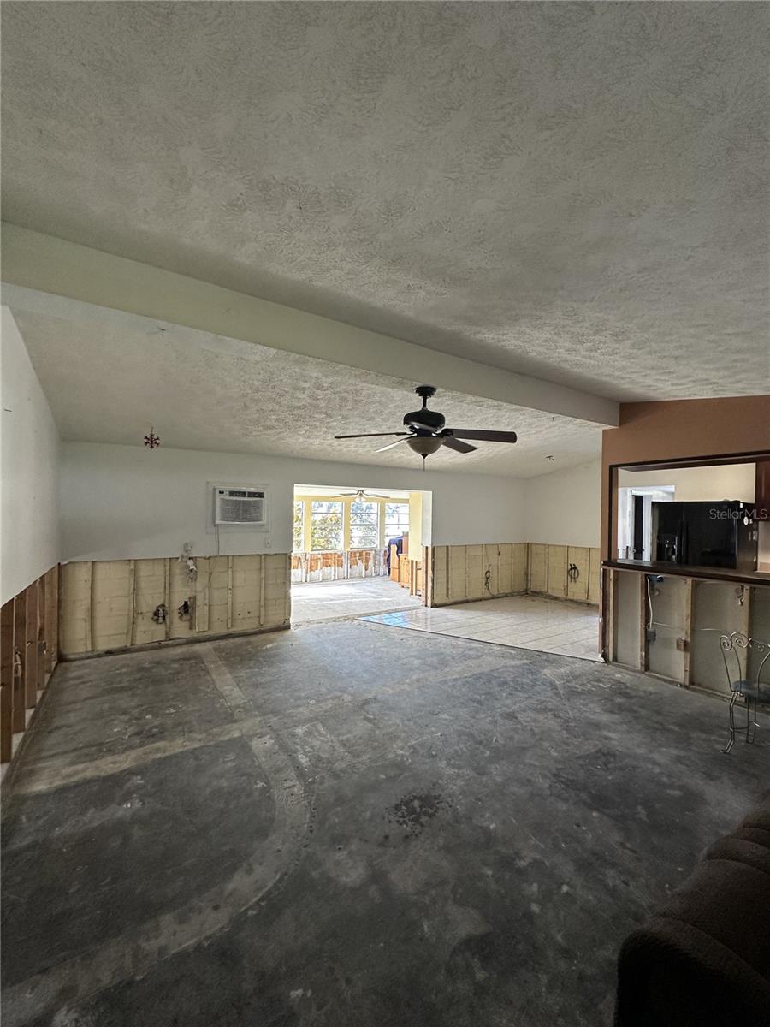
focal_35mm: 14
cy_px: 514
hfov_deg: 85.7
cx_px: 385
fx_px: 415
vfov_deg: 102.1
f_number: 2.2
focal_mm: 2.22
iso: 320
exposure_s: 1/120
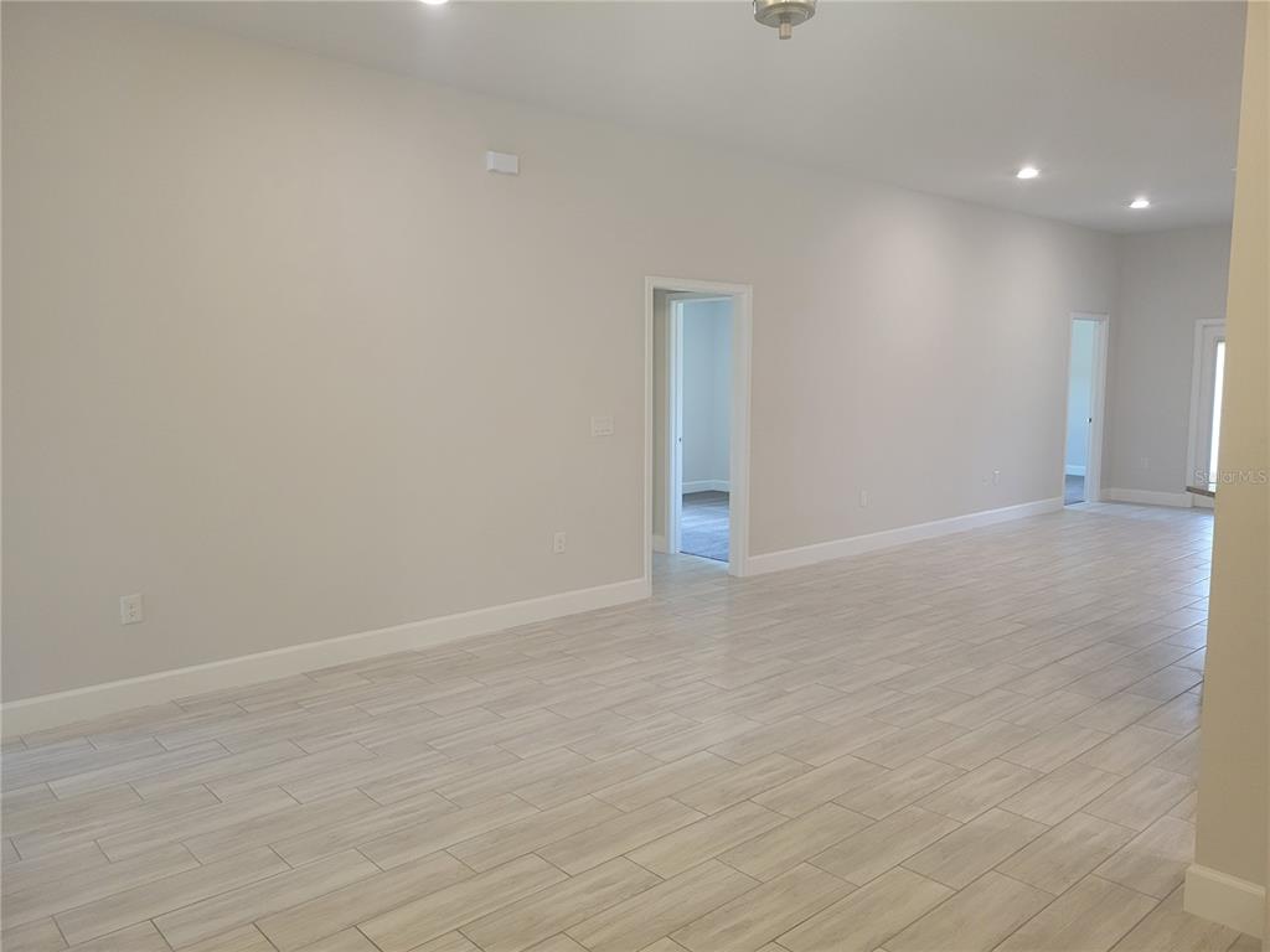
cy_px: 476
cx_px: 635
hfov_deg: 67.3
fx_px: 954
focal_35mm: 26
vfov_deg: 53.1
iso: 250
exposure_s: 1/120
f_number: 1.8
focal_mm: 5.4
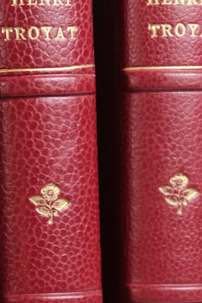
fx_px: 1473
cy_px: 208
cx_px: 18
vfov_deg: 11.7
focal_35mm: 175
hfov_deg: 7.8
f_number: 4
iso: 500
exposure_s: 1/100
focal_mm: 32.1
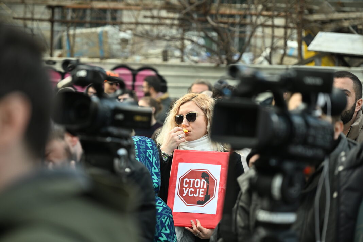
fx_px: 1210
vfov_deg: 11.4
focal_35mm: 120
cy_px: 121
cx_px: 182
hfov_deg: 17.1
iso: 800
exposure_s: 1/1000
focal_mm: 120
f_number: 4
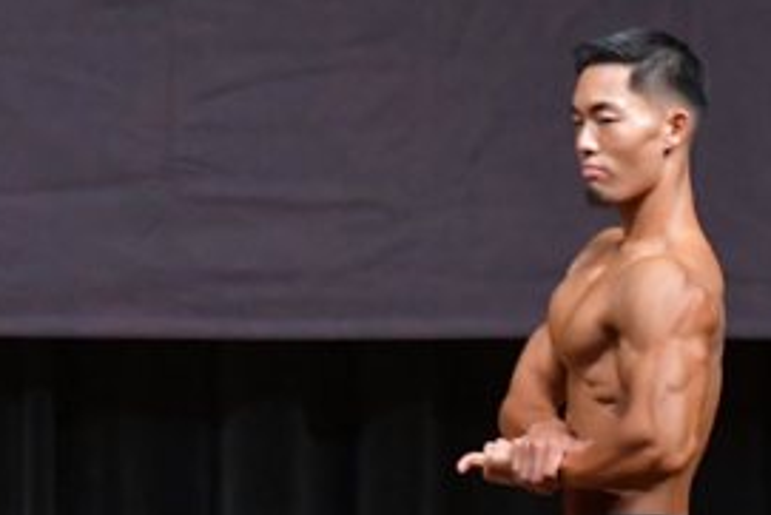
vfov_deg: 2.1
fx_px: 13778
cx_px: 949
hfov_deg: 3.2
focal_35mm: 643
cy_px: 543
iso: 6400
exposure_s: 1/400
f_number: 5.6
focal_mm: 150
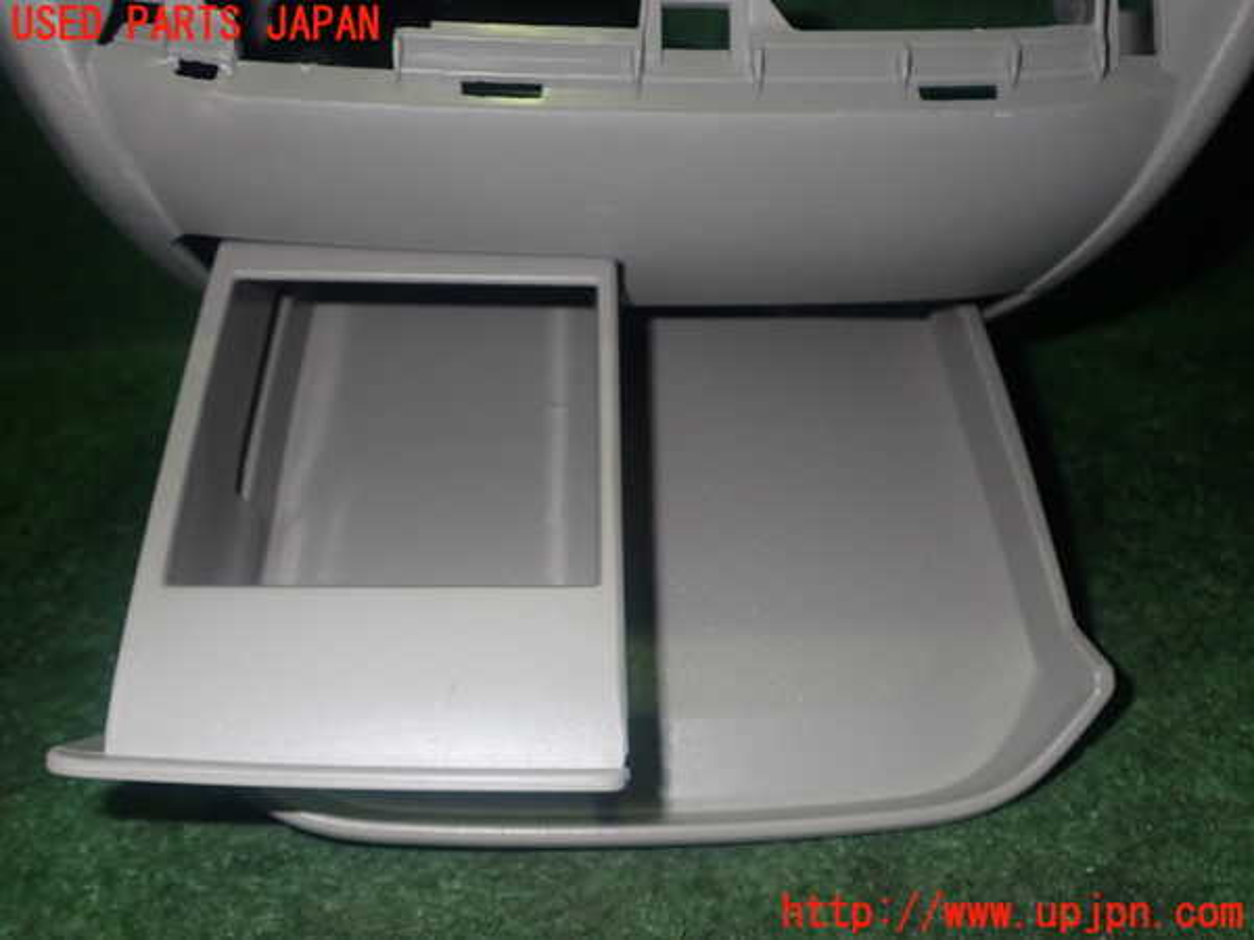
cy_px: 470
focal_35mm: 36
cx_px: 627
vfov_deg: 39.7
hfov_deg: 51.4
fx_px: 1304
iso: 320
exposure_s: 1/40
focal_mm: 6.37
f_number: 7.1
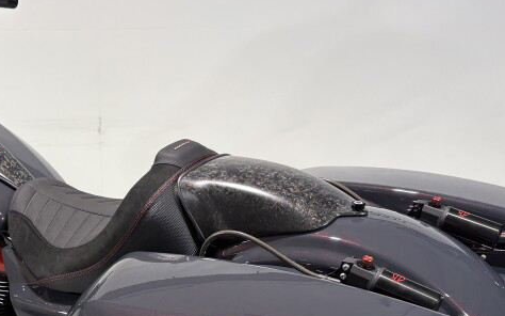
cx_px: 146
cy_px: 297
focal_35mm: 62
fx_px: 853
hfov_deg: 32.5
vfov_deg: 20.4
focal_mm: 5.96
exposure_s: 1/120
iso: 50
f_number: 1.6
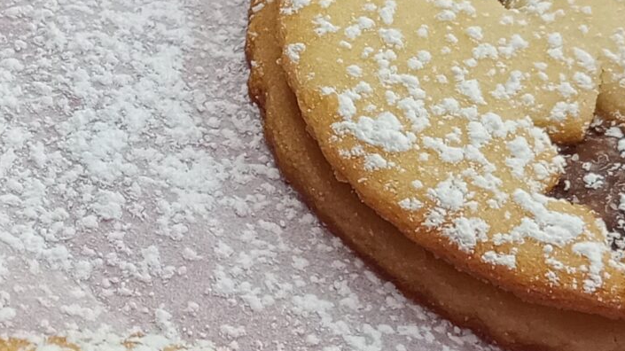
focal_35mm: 111
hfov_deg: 19.1
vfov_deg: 10.8
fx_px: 1839
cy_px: 42
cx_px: 123
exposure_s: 1/50
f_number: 1.8
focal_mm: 4.27
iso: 408
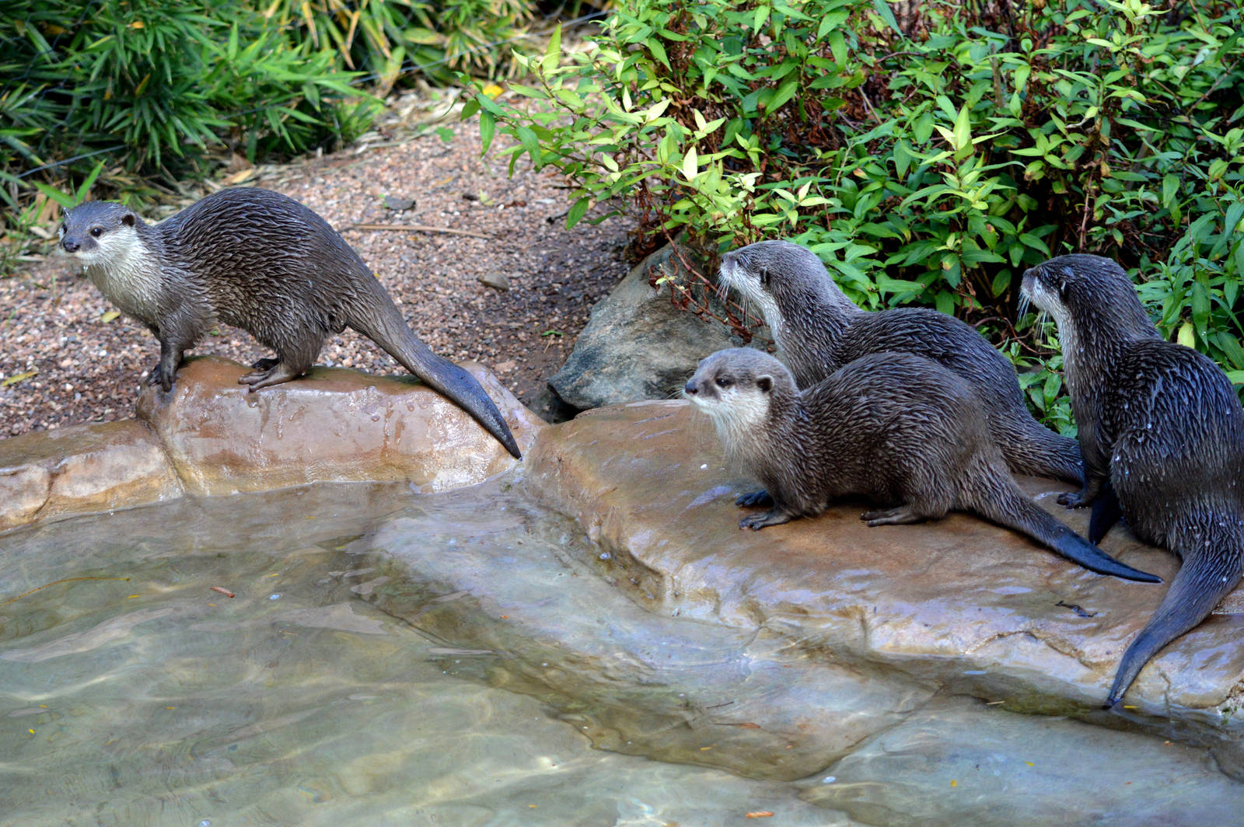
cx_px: 622
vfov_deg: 13.4
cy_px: 414
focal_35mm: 102
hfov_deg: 20.0
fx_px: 3522
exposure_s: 1/400
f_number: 4.5
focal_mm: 68
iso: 800
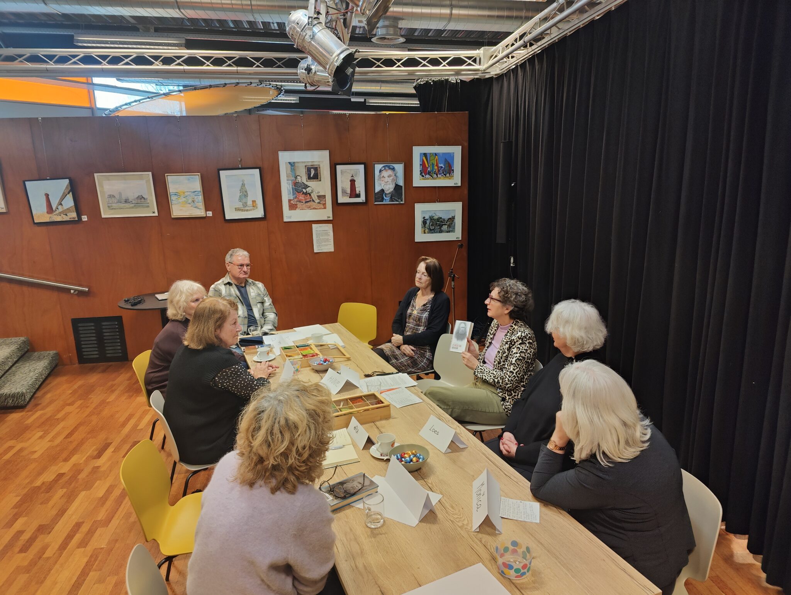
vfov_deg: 59.0
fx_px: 526
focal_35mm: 23
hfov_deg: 73.9
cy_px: 298
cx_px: 396
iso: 125
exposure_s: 1/50
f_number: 1.8
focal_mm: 6.06
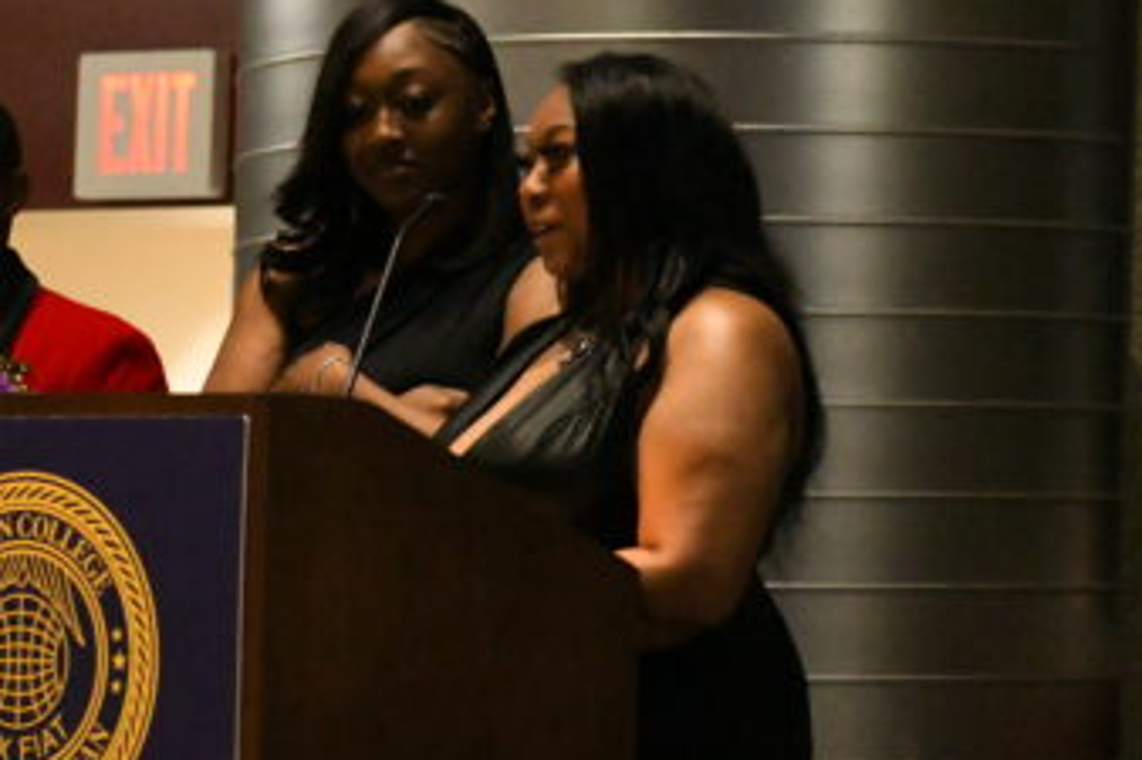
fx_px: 9797
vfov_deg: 4.4
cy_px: 338
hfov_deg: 6.7
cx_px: 473
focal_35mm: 309
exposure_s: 1/320
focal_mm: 116
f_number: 5
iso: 25600
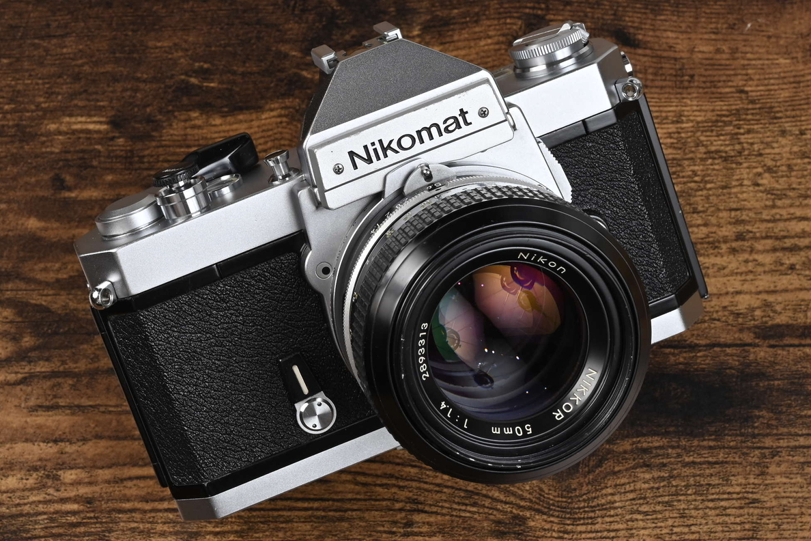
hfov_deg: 19.6
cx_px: 403
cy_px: 272
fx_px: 2343
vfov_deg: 13.2
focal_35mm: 104
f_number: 16
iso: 200
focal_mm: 69
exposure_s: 1/60
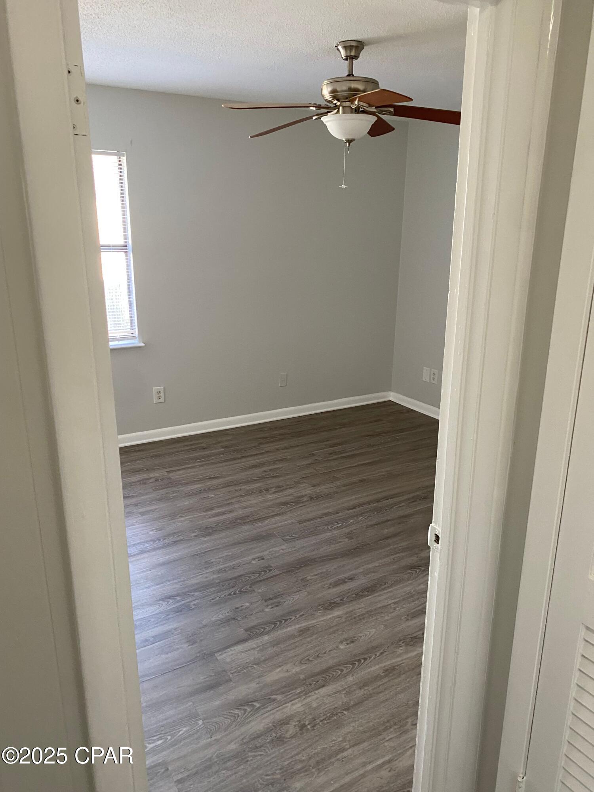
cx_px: 297
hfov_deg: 53.1
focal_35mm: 26
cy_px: 396
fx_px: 595
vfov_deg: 67.3
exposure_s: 1/60
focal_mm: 4.25
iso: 250
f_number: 1.8
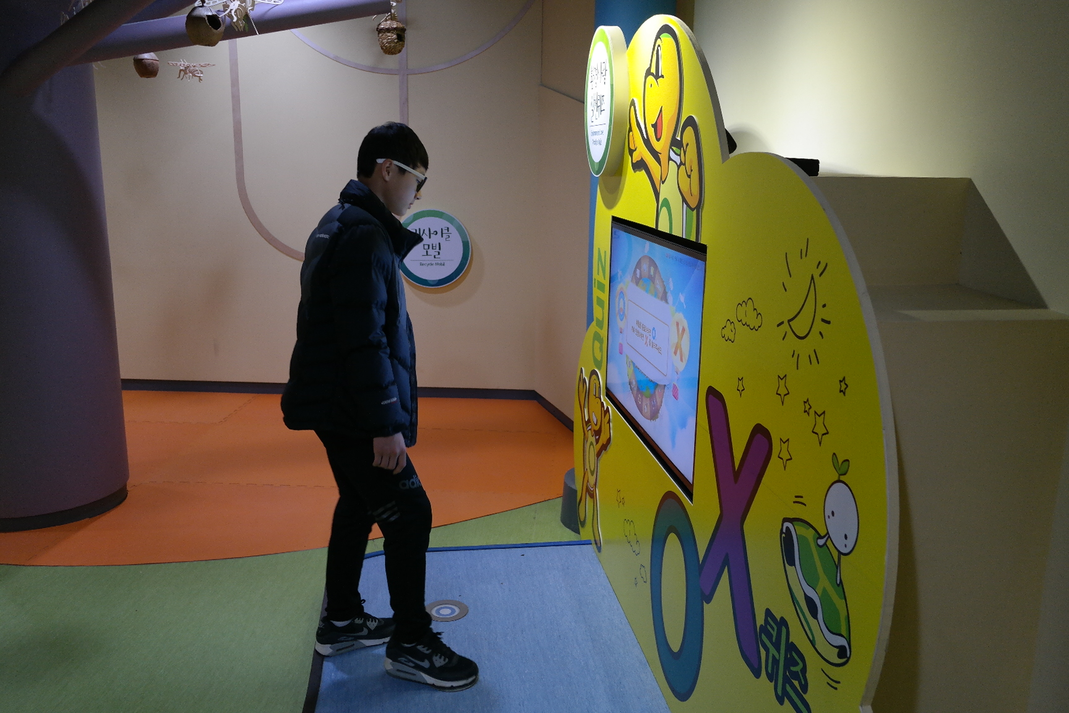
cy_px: 356
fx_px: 891
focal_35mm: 30
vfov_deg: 43.6
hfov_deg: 61.9
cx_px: 534
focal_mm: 20
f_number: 3.5
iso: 800
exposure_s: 1/40
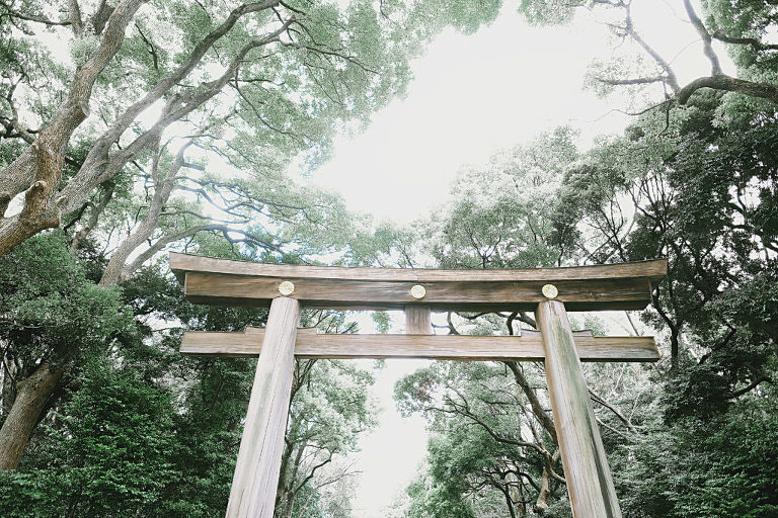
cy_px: 259
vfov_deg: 59.5
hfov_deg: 81.2
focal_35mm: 21
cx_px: 389
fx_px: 454
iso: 200
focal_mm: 14
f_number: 2.8
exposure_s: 1/60
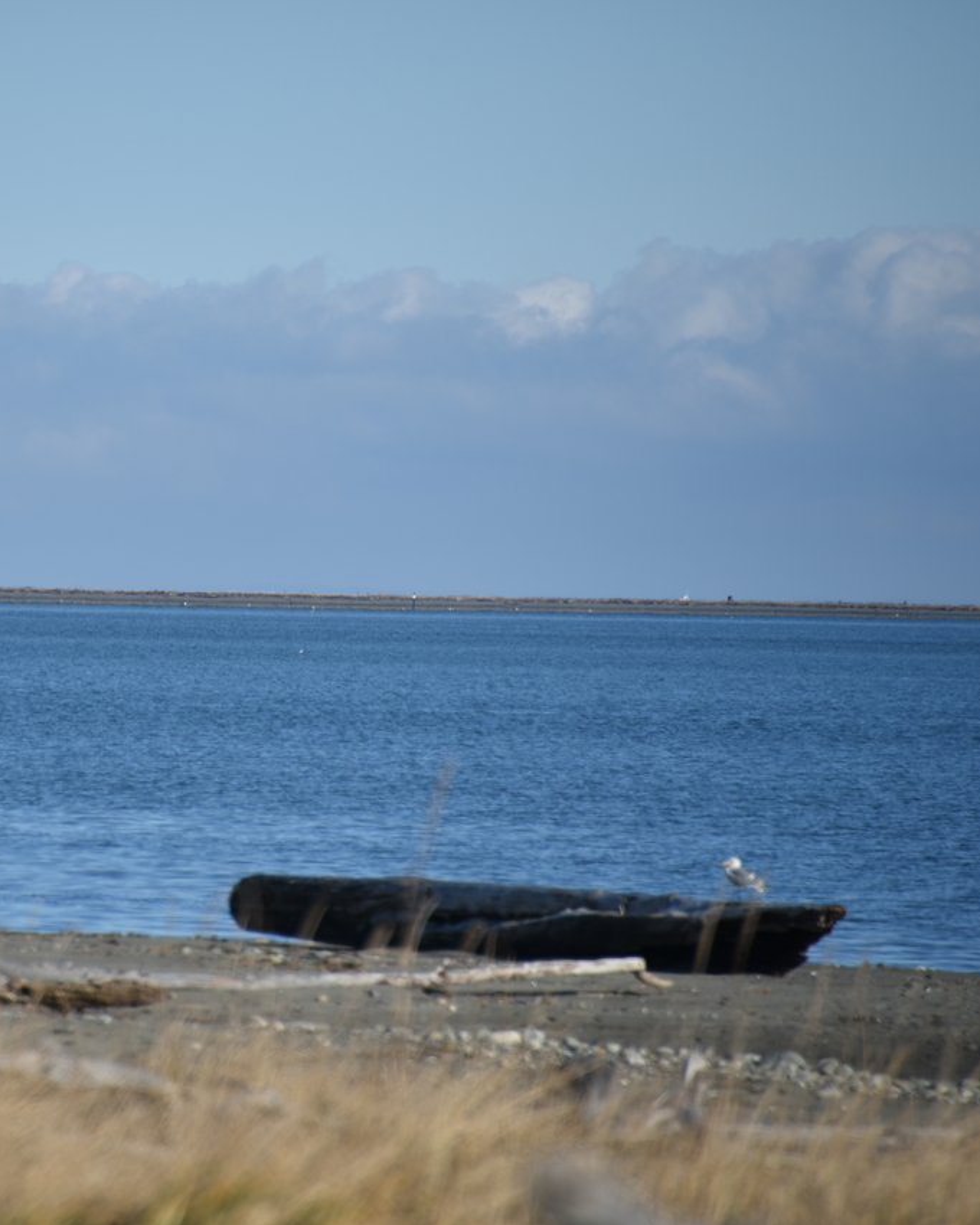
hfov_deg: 3.6
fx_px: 15372
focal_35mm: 424
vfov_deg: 4.6
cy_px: 612
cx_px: 172
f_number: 6.3
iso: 100
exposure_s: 1/640
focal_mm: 300
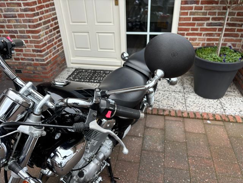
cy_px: 92
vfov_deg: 53.1
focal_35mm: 26
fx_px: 183
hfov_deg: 67.3
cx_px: 122
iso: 100
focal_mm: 5.96
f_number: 1.6
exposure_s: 1/121
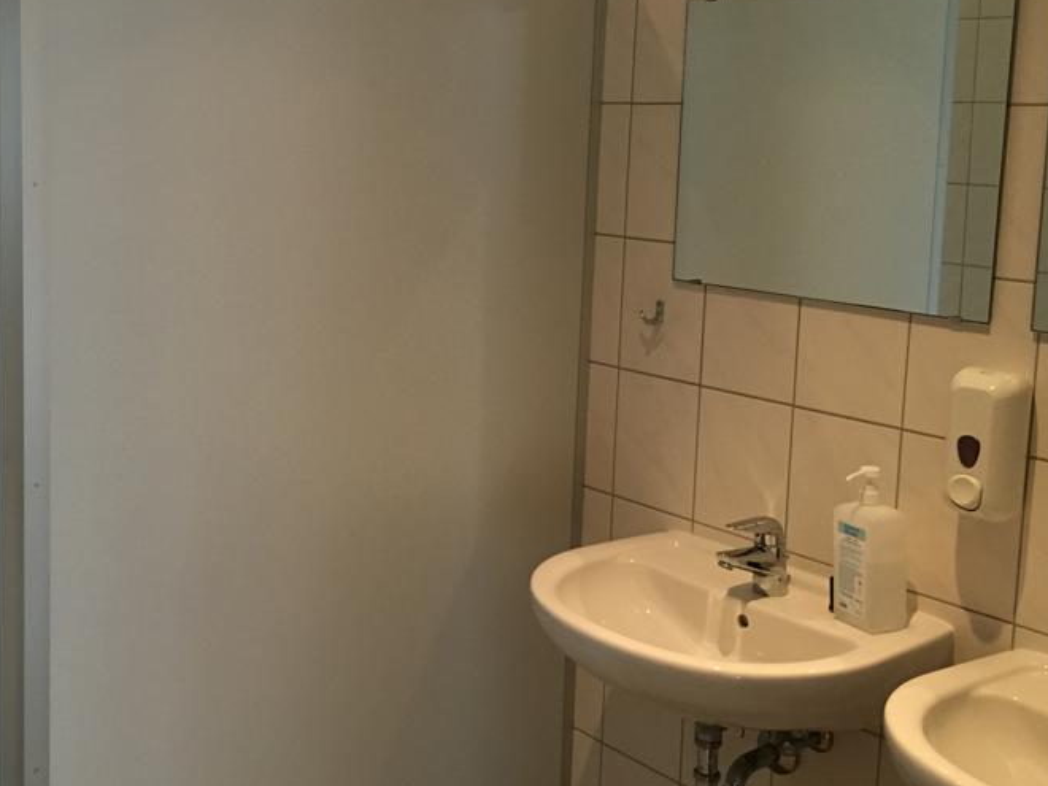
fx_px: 1362
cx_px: 351
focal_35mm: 45
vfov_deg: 32.1
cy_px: 308
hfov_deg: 41.5
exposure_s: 1/25
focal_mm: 4.15
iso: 200
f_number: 2.2
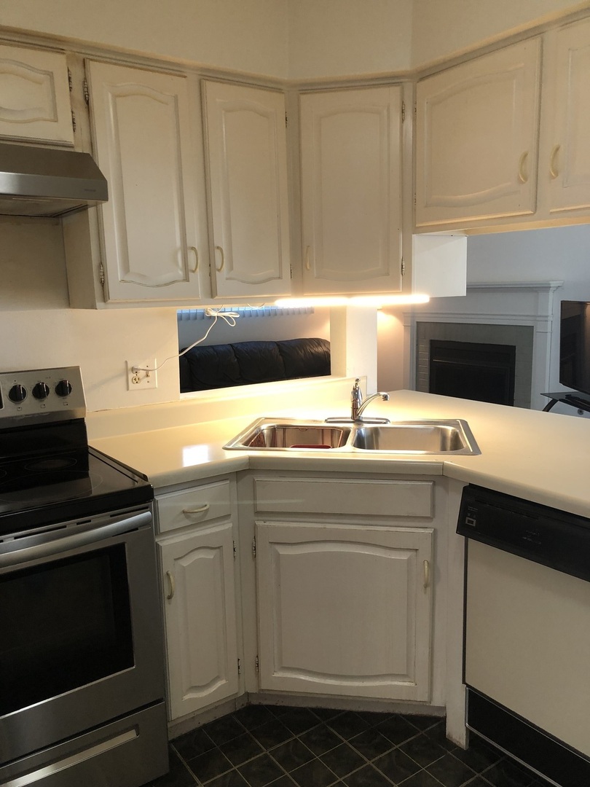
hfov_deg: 49.7
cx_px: 295
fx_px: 636
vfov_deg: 63.4
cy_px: 394
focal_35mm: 28
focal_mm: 3.99
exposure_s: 1/24
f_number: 1.8
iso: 40
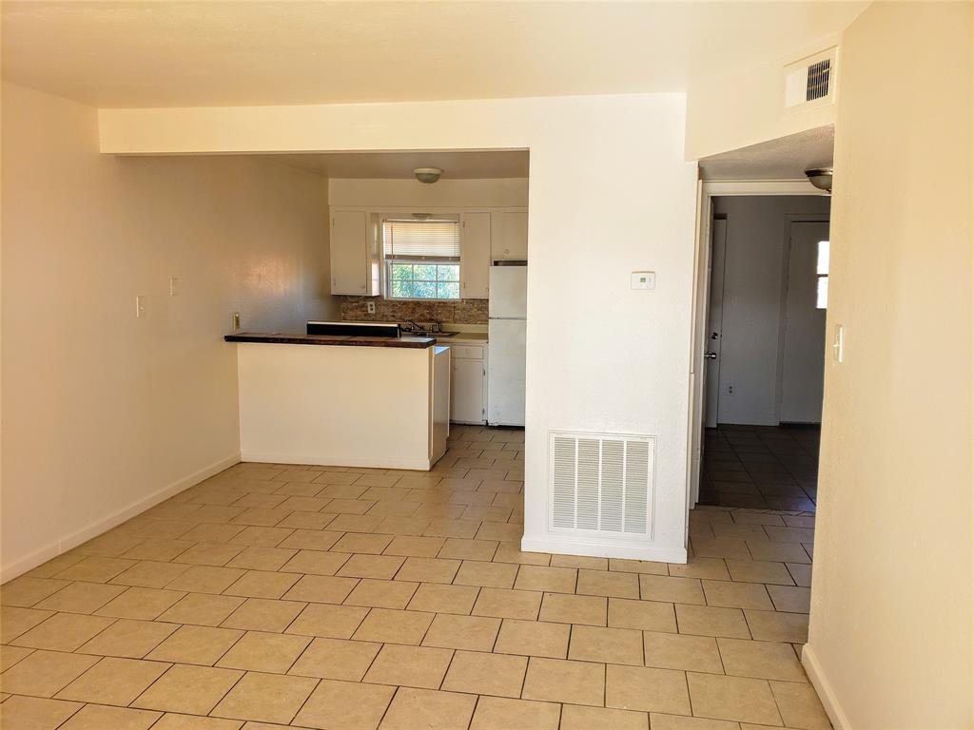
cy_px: 365
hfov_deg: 67.3
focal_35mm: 26
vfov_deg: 53.1
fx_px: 732
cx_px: 487
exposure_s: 1/120
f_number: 2.4
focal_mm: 4.3
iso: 100
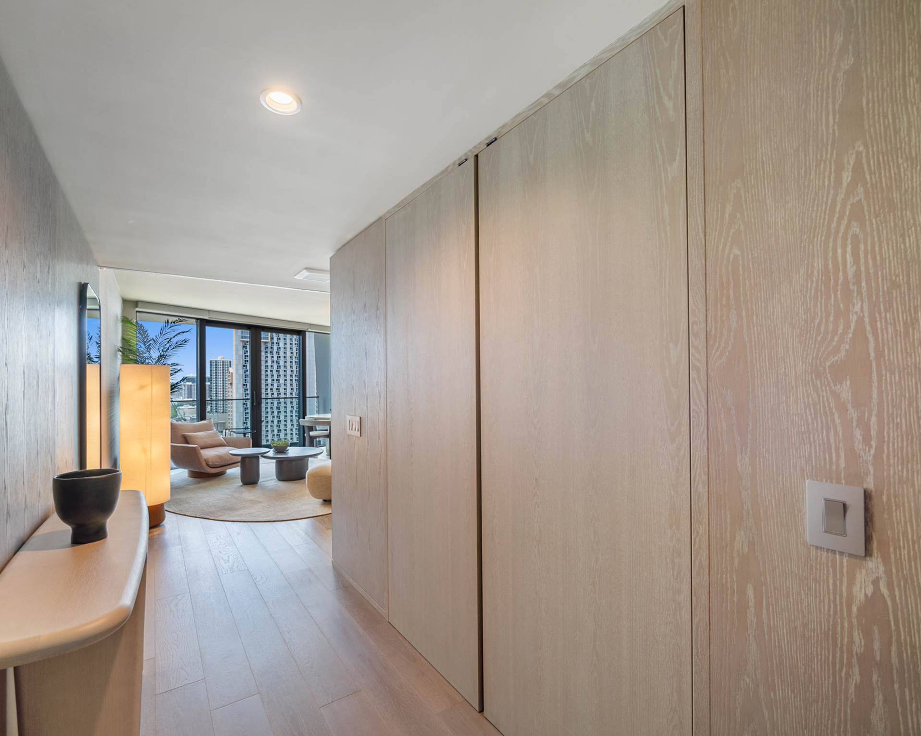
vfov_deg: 84.0
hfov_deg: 96.6
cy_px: 378
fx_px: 409
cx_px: 420
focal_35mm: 15
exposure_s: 1/200
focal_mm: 7
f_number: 4
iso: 200
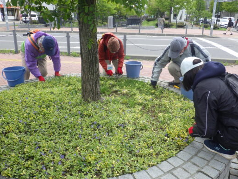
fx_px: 213
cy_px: 92
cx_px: 130
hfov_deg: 58.2
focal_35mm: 31
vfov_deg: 45.5
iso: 125
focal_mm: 5
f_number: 4.2
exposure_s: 1/320
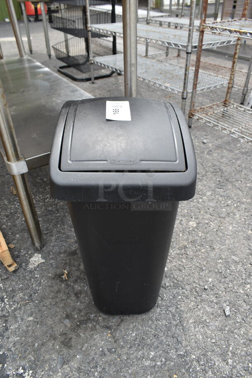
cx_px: 126
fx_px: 283
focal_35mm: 27
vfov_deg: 67.3
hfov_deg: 48.0
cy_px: 189
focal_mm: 18
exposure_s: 1/200
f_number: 7.1
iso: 100
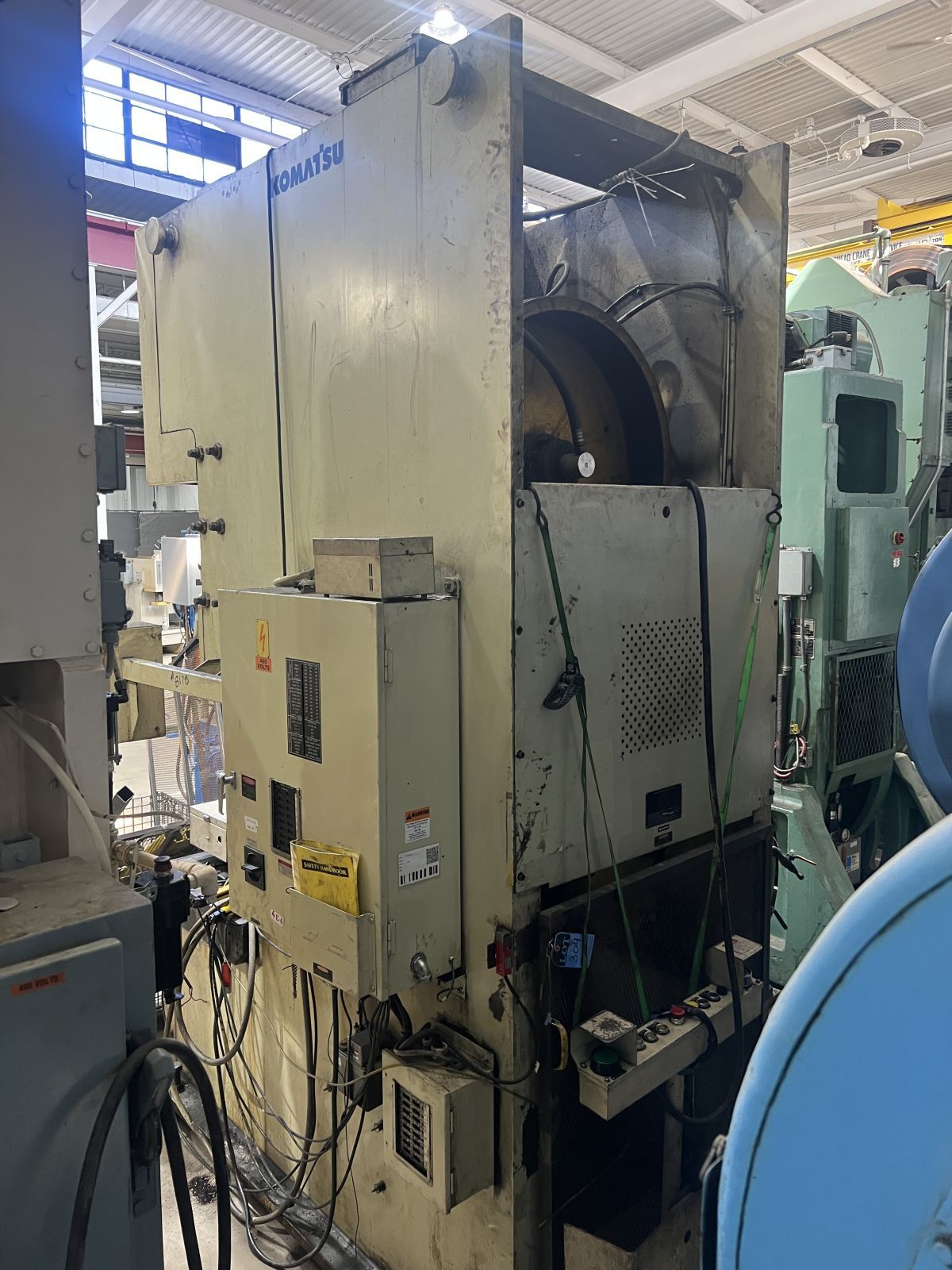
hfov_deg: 53.1
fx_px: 953
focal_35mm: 26
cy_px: 635
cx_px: 476
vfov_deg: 67.3
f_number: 1.5
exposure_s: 1/60
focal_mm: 5.7
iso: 125
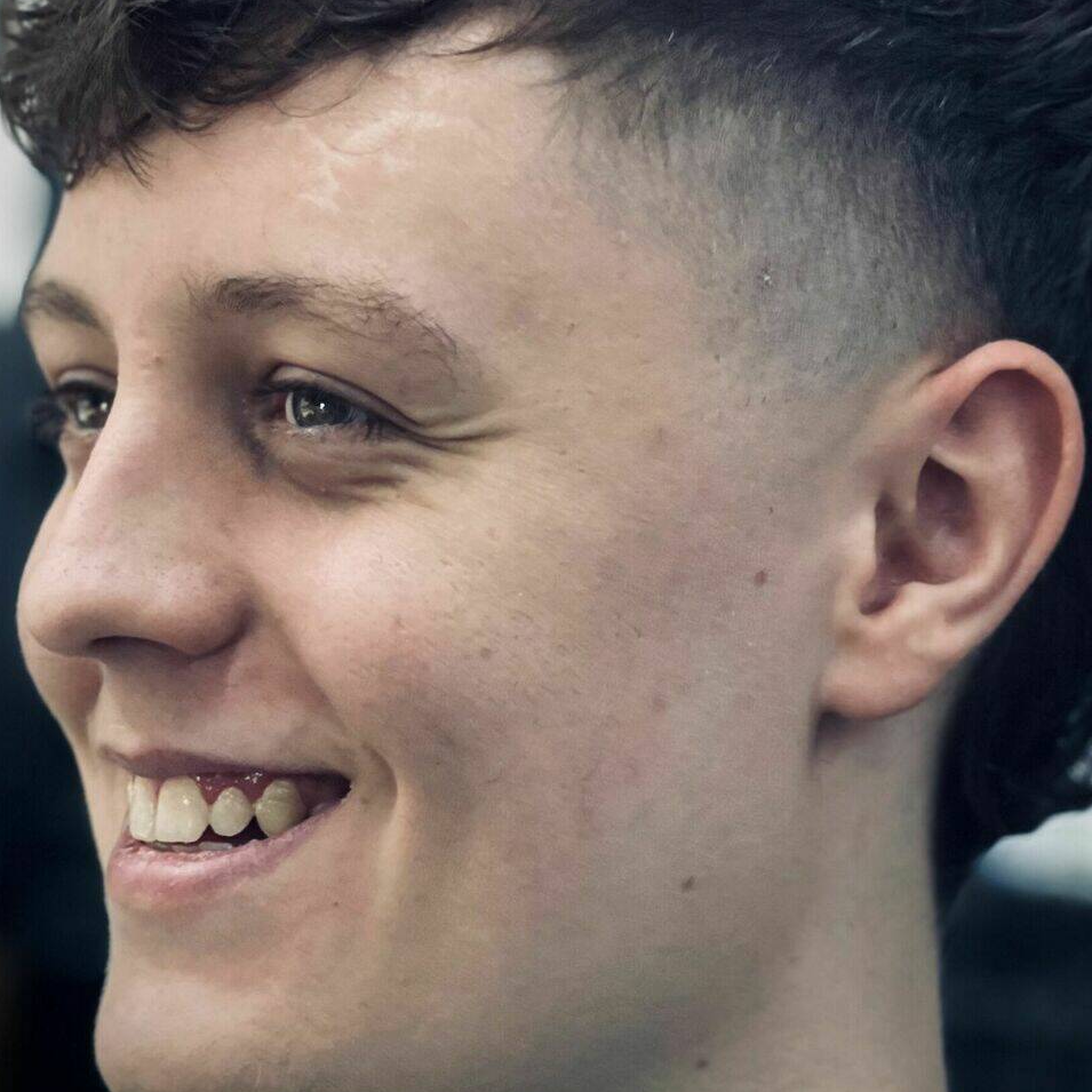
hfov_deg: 15.3
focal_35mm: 114
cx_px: 643
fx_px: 4069
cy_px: 446
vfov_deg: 15.3
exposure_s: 1/50
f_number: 2.8
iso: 160
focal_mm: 9
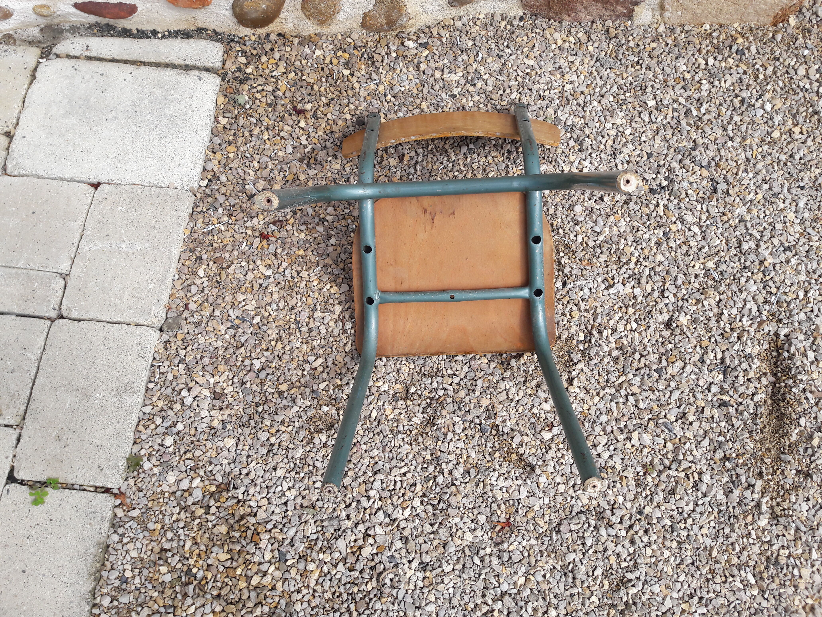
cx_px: 411
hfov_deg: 63.4
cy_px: 308
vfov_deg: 49.7
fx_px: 665
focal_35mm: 28
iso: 40
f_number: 1.9
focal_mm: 3.7
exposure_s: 1/1174
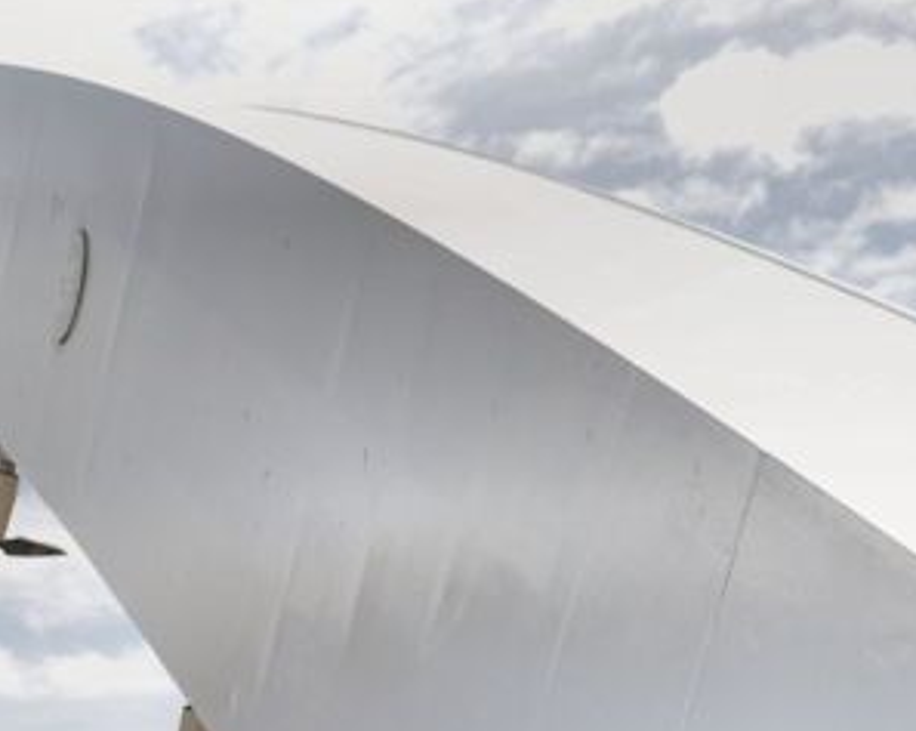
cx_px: -746
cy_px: 637
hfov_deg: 13.8
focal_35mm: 124
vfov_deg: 12.3
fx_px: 3358
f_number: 5
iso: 500
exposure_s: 1/3200
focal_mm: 35
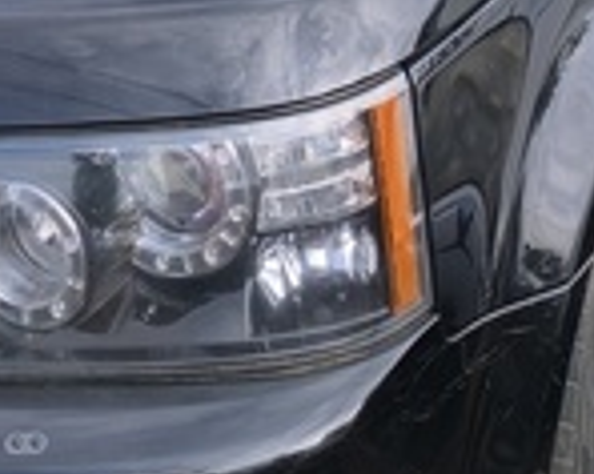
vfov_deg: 15.6
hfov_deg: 20.9
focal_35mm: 91
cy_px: -229
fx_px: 1598
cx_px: 177
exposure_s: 1/306
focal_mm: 6.14
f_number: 1.65
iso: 50
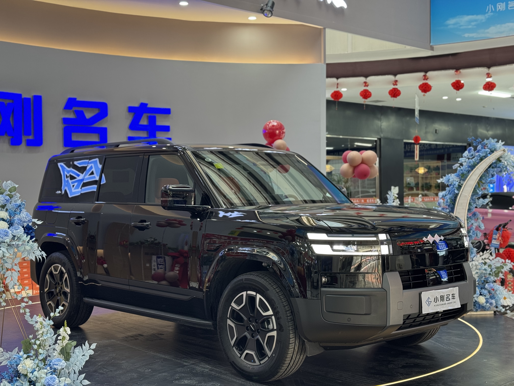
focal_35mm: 48
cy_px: 193
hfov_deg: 39.7
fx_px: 713
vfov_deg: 30.3
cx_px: 257
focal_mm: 6.76
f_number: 1.78
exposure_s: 1/50
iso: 50
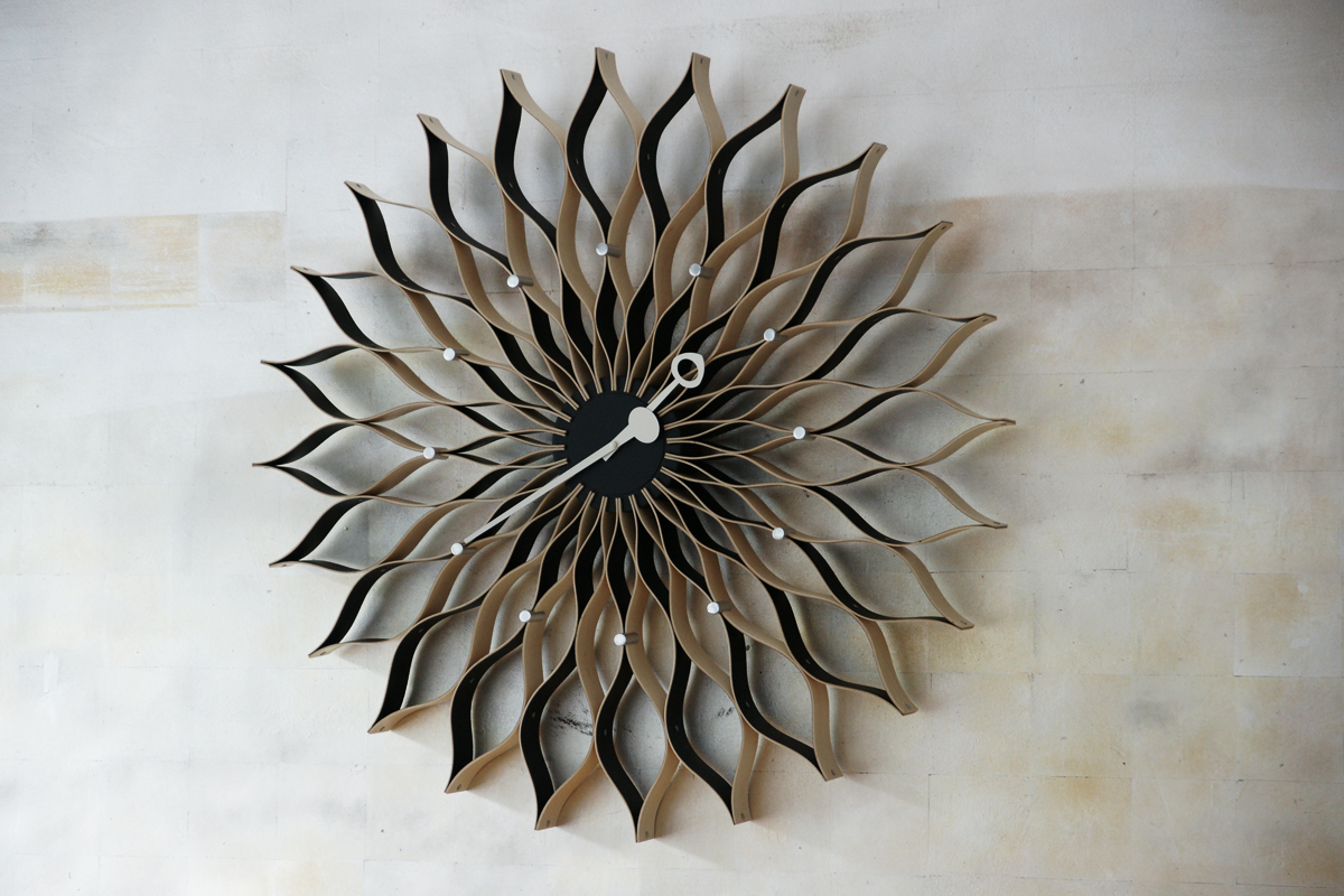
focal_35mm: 90
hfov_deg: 22.6
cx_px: 672
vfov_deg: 15.2
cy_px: 448
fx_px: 3360
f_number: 4.5
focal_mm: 60
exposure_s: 1/80
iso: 800
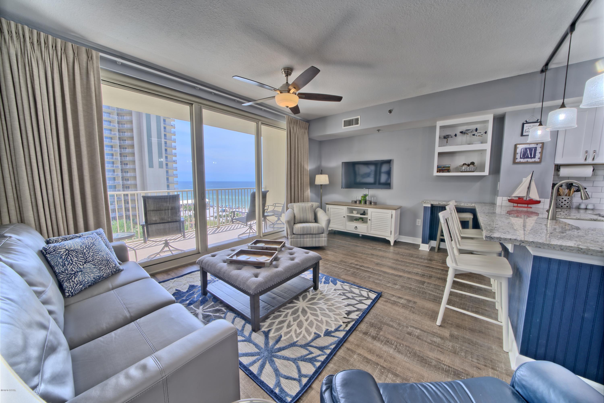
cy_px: 202
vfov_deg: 90.0
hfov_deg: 112.6
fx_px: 201
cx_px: 302
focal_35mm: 12
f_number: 19
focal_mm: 12
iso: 200
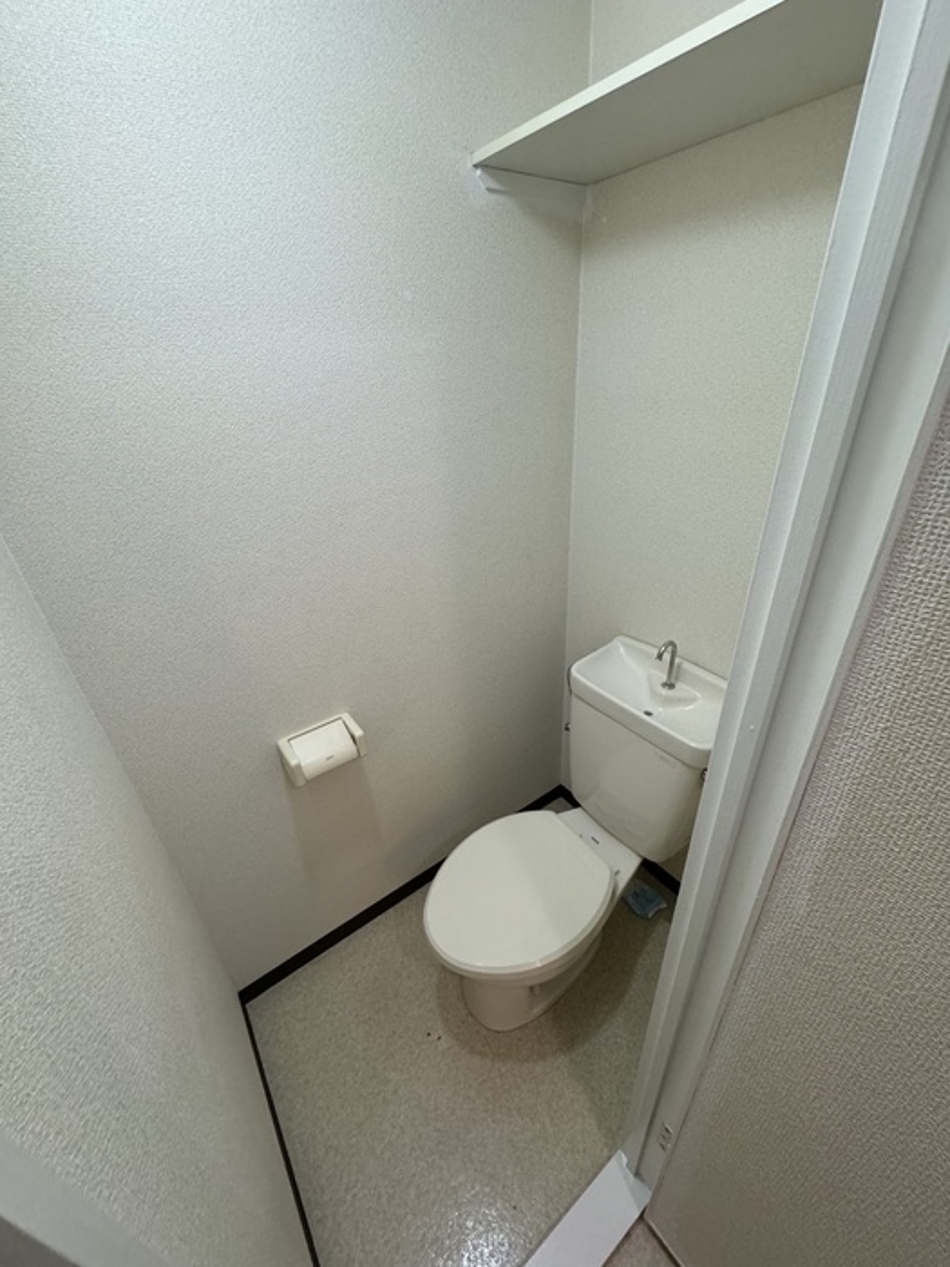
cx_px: 475
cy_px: 634
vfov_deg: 102.1
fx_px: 512
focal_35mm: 14
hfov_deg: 85.7
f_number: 2.2
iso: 320
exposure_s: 1/120
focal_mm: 2.22
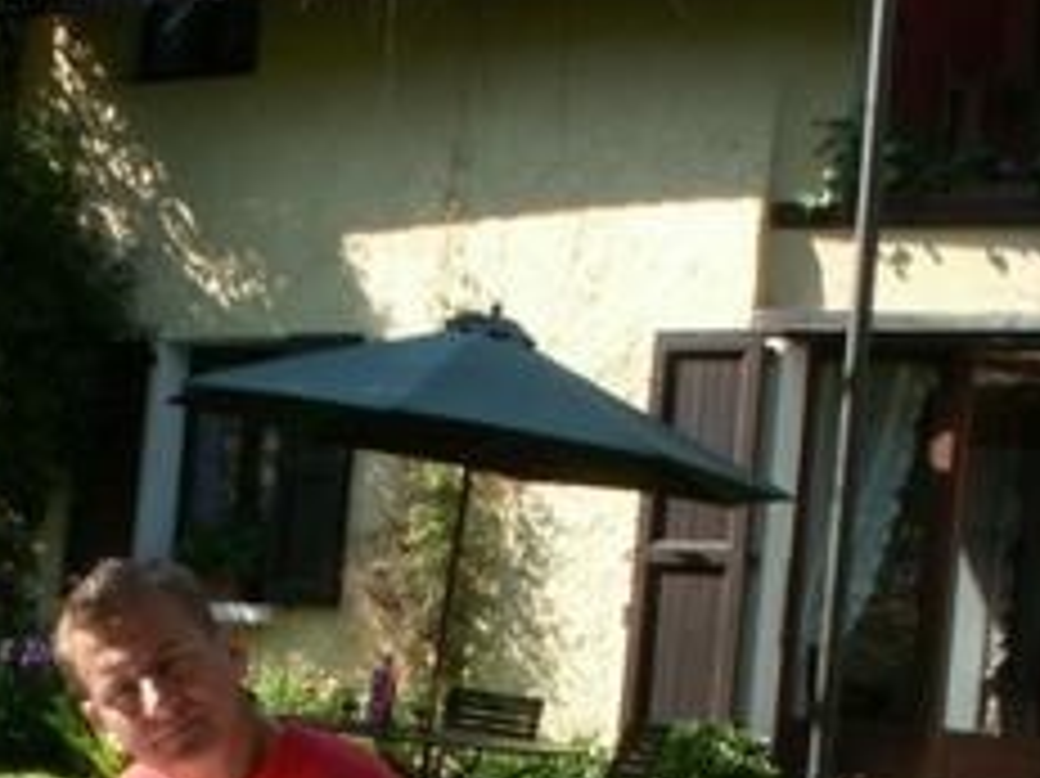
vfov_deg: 14.8
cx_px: 374
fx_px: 2913
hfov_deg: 20.2
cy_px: 881
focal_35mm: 97
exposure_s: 1/50
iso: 50
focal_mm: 5.86
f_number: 8
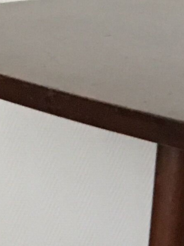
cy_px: 347
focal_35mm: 195
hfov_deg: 7.1
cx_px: 449
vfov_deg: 9.9
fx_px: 1382
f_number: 2.2
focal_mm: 4.15
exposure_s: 1/20
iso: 200
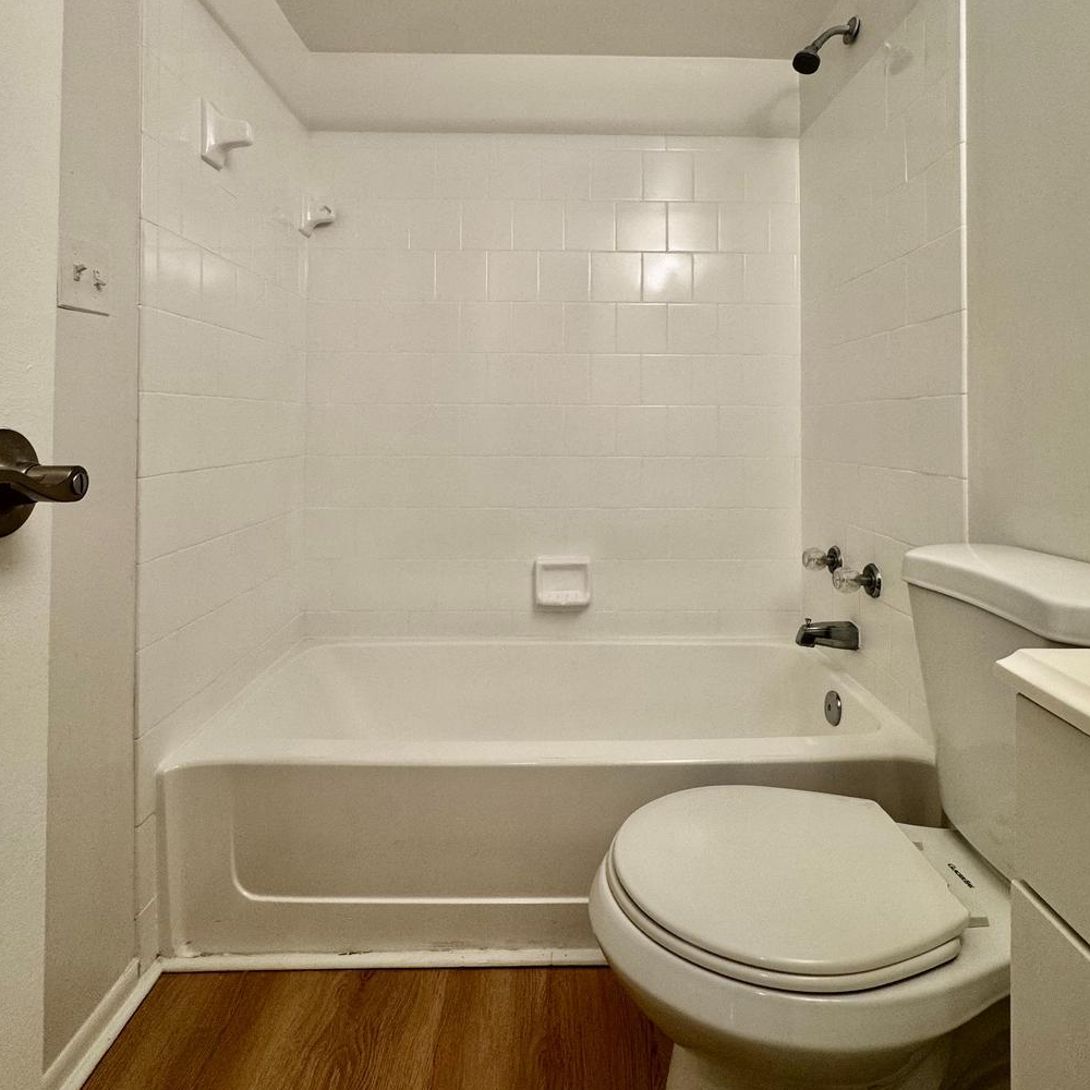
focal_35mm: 19
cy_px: 414
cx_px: 561
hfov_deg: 77.7
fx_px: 677
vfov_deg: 76.4
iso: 80
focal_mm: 2.22
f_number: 2.2
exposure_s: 1/120
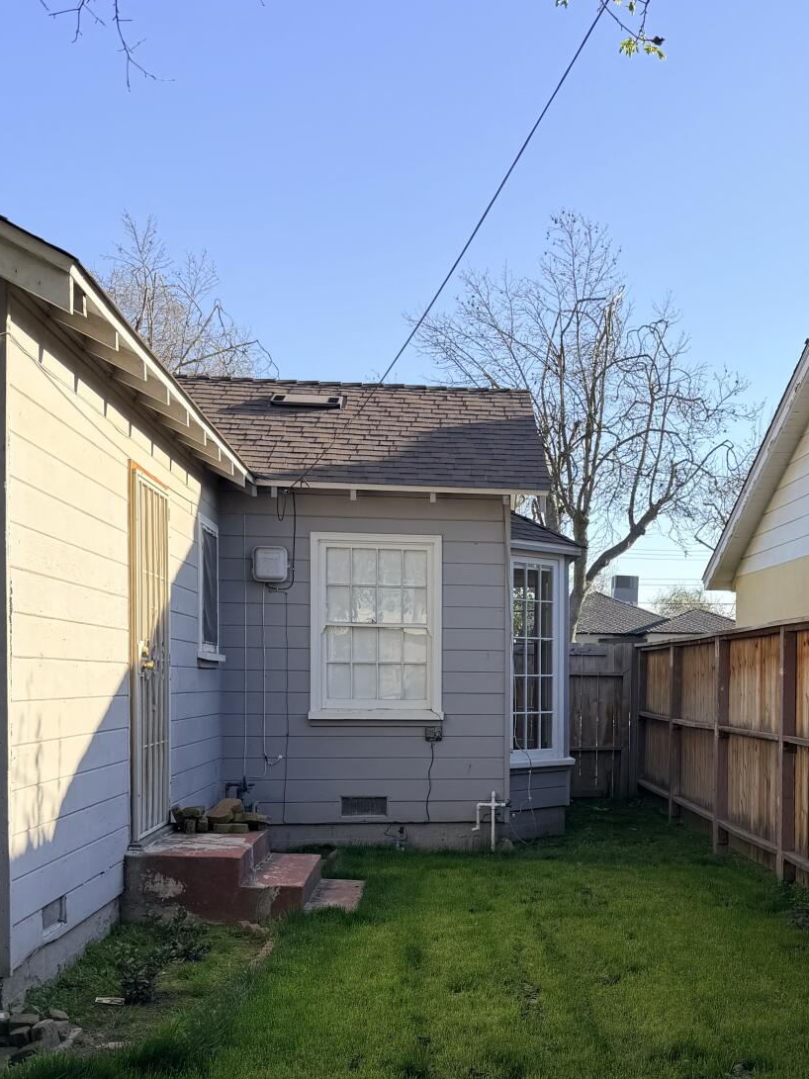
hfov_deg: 32.3
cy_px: 728
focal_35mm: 44
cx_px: 603
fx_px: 1371
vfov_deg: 42.3
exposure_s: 1/2053
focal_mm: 6.76
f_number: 1.78
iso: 80
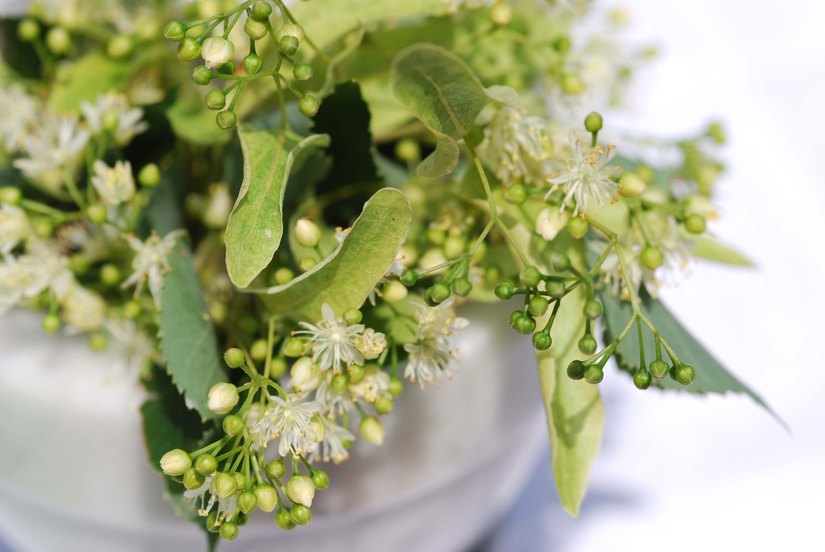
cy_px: 276
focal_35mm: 158
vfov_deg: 8.7
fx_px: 3614
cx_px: 412
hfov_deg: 13.0
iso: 100
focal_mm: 105
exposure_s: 1/800
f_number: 8
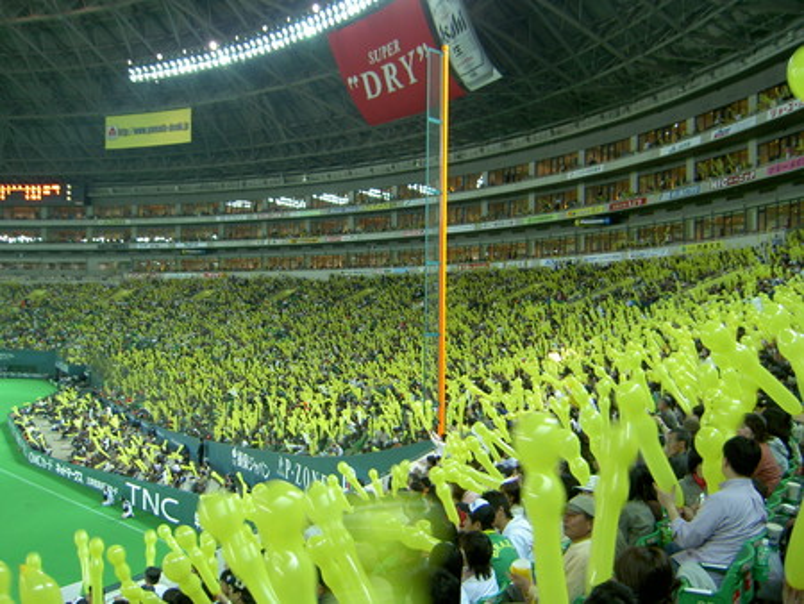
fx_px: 790
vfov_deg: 41.8
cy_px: 302
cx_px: 402
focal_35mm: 34
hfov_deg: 53.9
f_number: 2.8
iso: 50
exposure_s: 1/13
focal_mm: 5.6
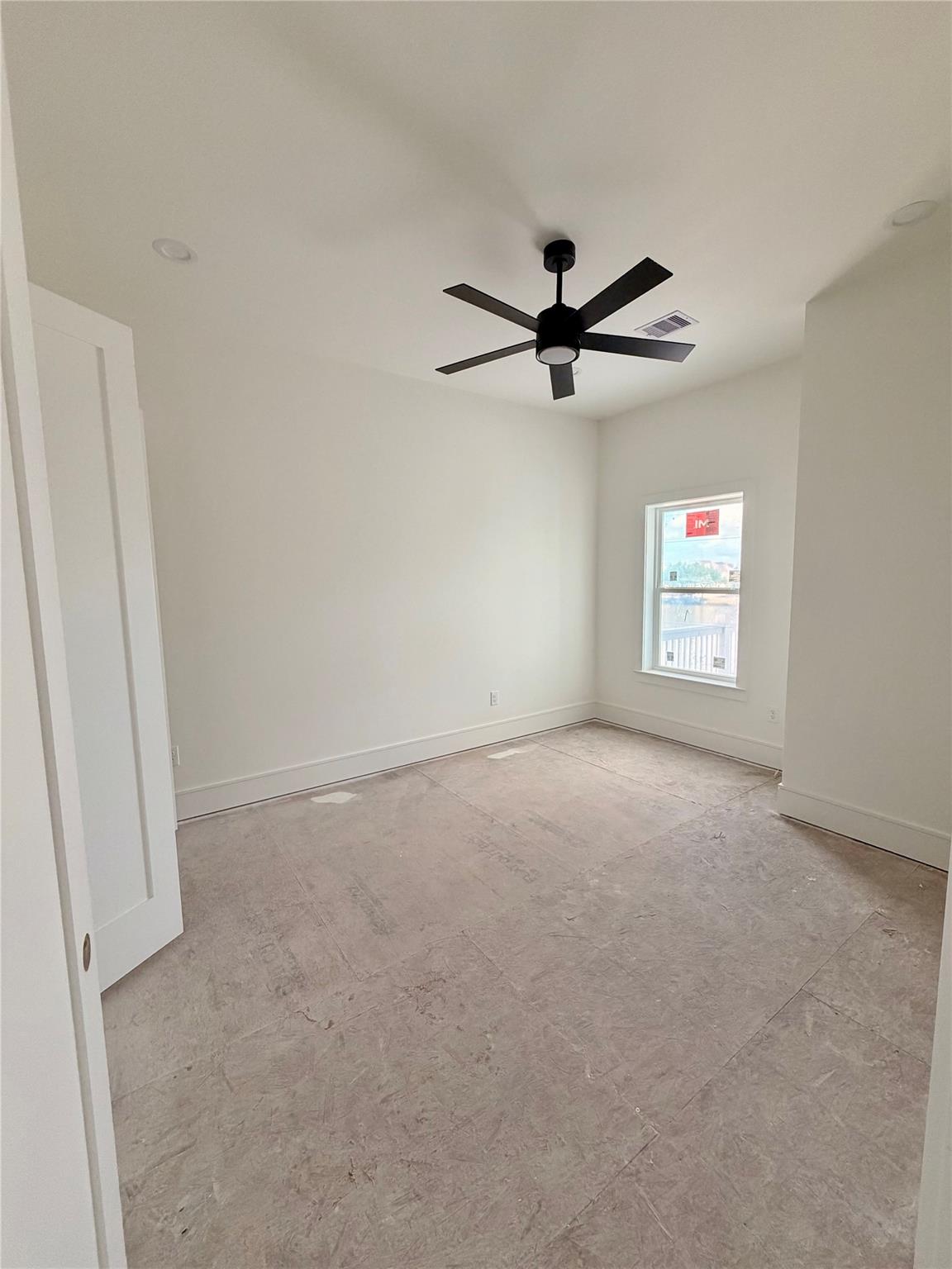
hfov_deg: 85.7
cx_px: 476
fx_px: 513
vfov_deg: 102.1
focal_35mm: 14
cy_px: 634
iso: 200
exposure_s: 1/121
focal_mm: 2.22
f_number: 2.2
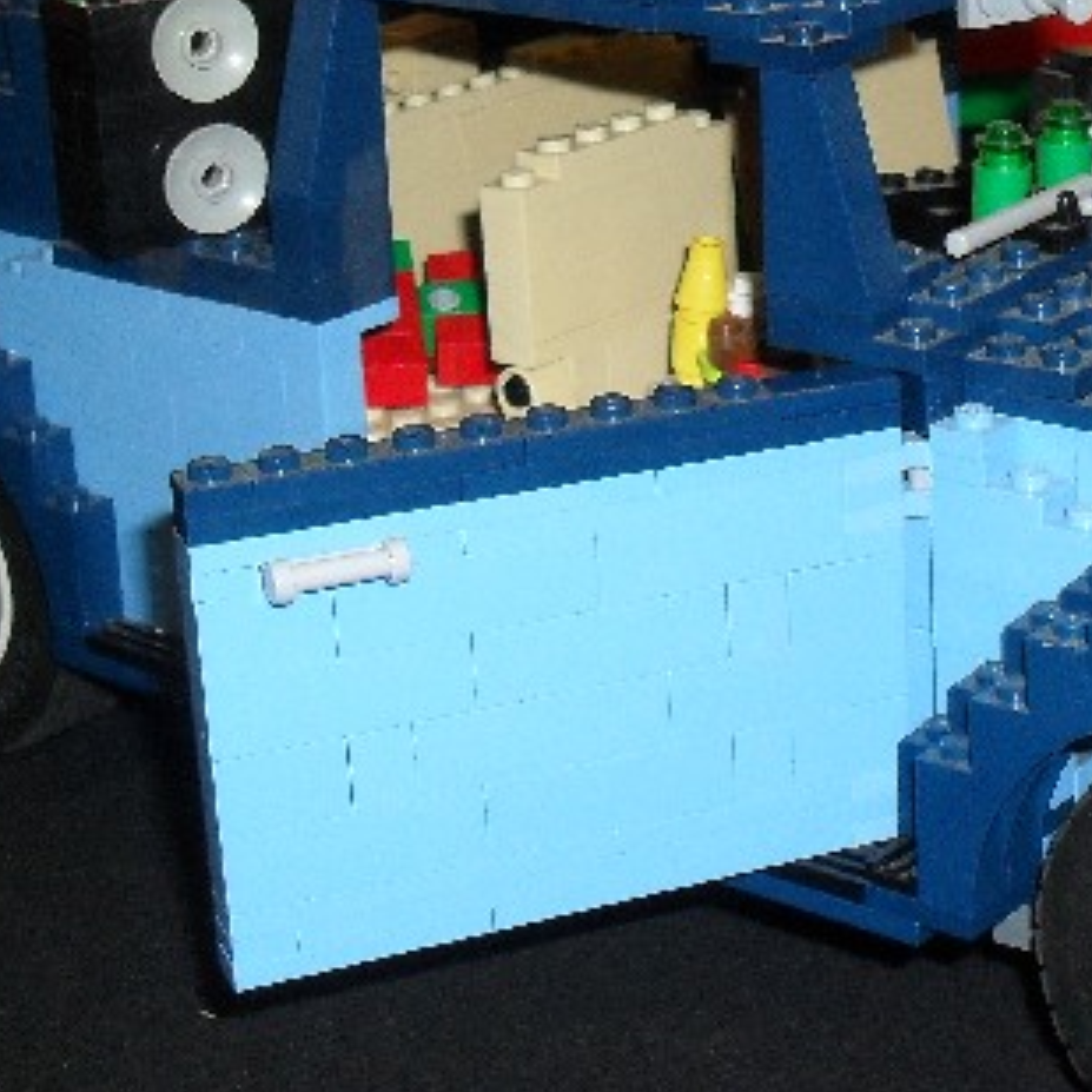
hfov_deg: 21.4
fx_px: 2855
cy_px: 180
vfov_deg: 21.3
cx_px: 852
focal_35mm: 80
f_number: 3.2
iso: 200
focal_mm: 6.3
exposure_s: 1/45
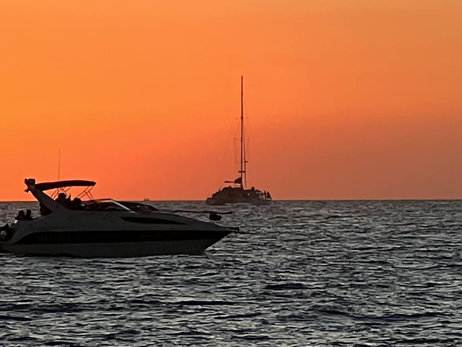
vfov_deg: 3.9
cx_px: -52
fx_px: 5032
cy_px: -95
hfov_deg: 5.2
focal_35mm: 377
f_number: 2.8
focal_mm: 9
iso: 32
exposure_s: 1/389
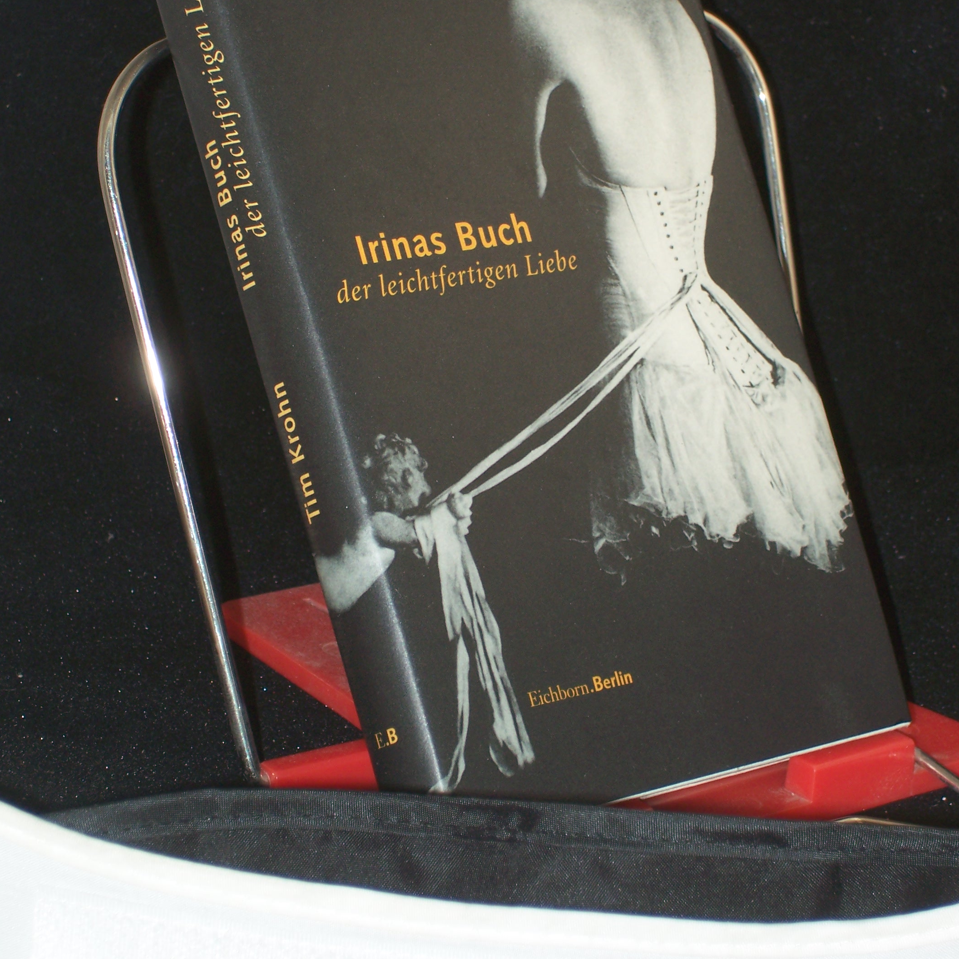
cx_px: 479
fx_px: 3793
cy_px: 357
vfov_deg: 14.4
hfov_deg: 14.4
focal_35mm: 121
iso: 80
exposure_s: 1/100
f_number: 4.6
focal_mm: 16.8
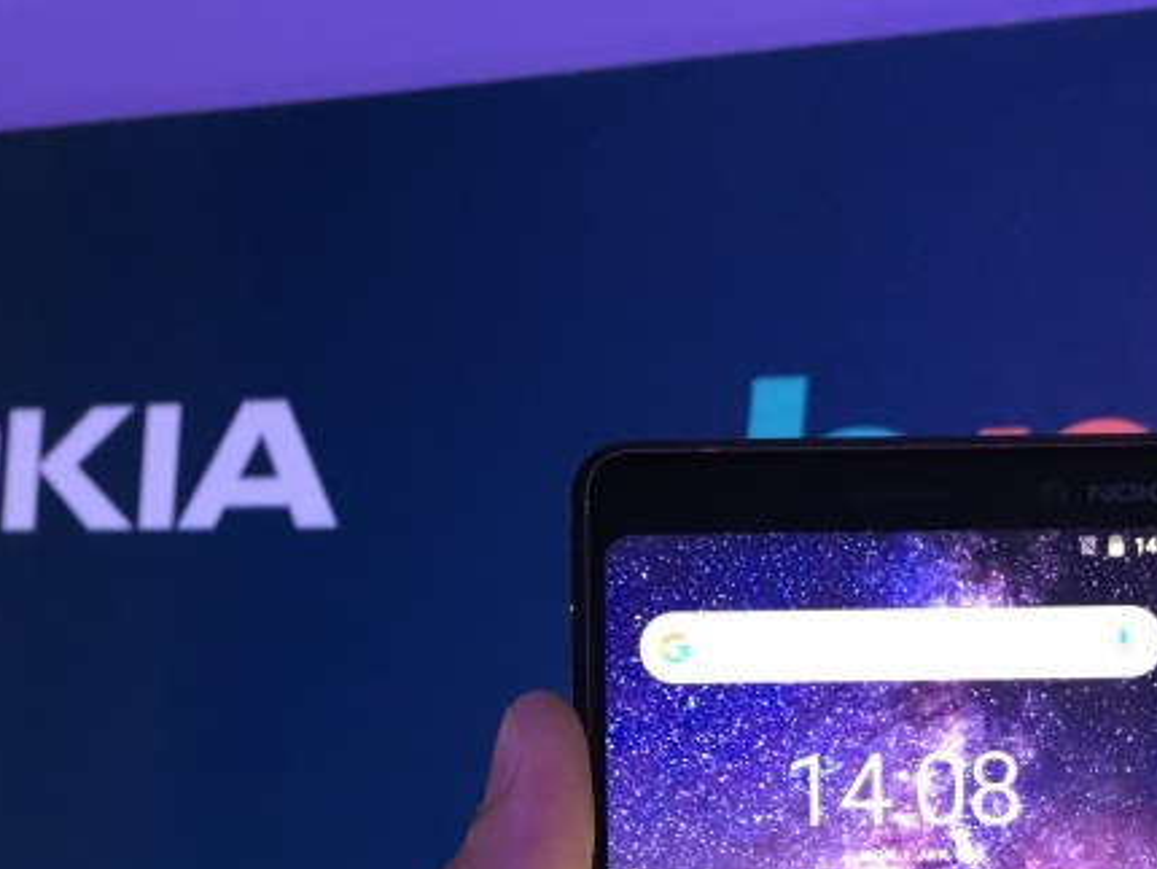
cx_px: 455
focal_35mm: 69
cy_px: 987
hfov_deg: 28.1
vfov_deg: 20.2
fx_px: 2308
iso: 80
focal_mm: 4.15
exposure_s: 1/30
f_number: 2.2
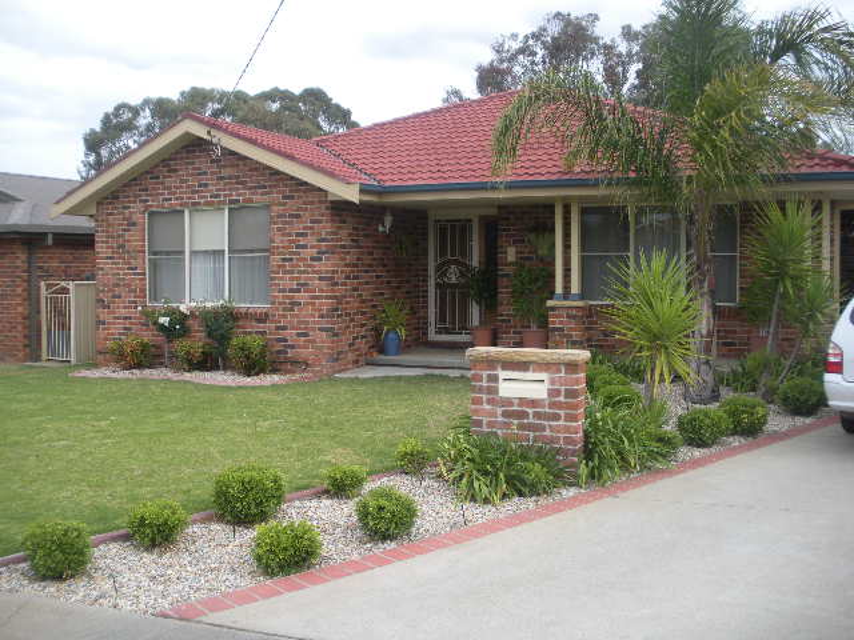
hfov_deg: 51.4
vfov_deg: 39.7
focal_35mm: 36
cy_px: 320
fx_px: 888
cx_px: 427
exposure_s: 1/220
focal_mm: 6.3
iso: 64
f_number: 3.5
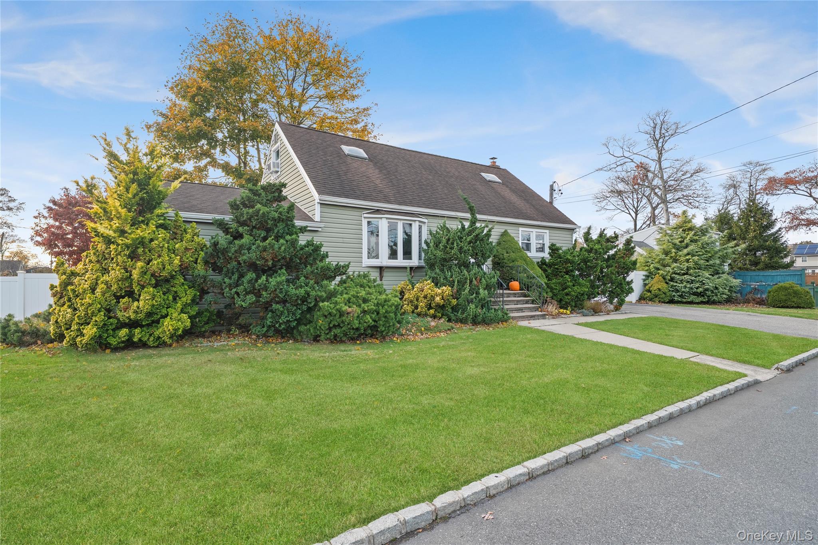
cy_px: 272
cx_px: 409
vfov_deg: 70.4
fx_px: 386
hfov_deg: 93.3
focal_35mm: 17
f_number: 9
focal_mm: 17
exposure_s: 1/15
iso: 400
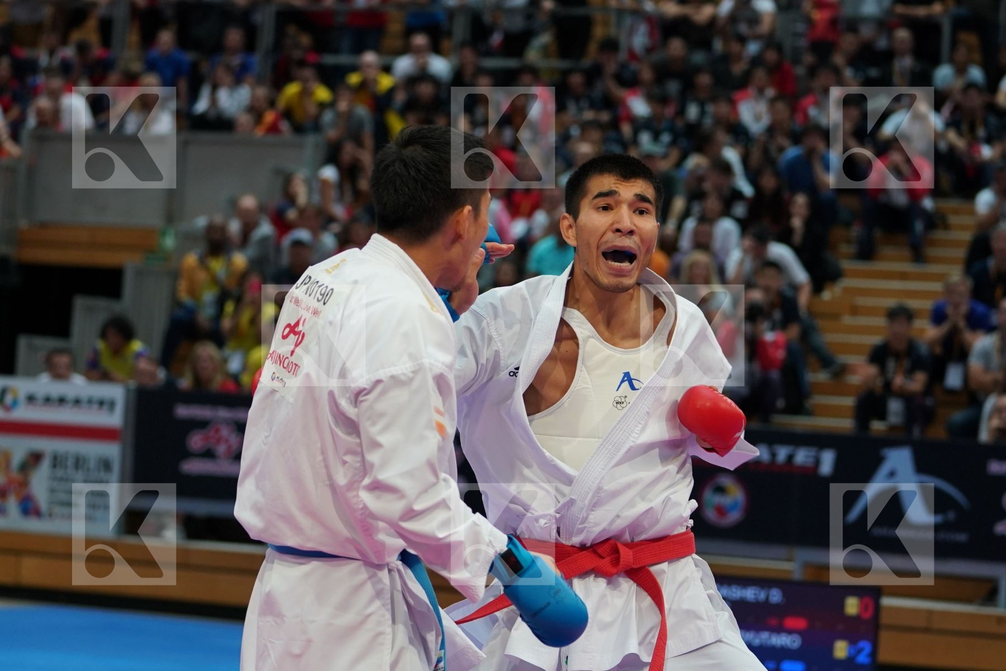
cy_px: 336
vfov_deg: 12.2
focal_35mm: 112
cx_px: 503
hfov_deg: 18.3
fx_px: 3130
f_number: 2.8
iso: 1600
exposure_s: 1/1000
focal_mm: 75
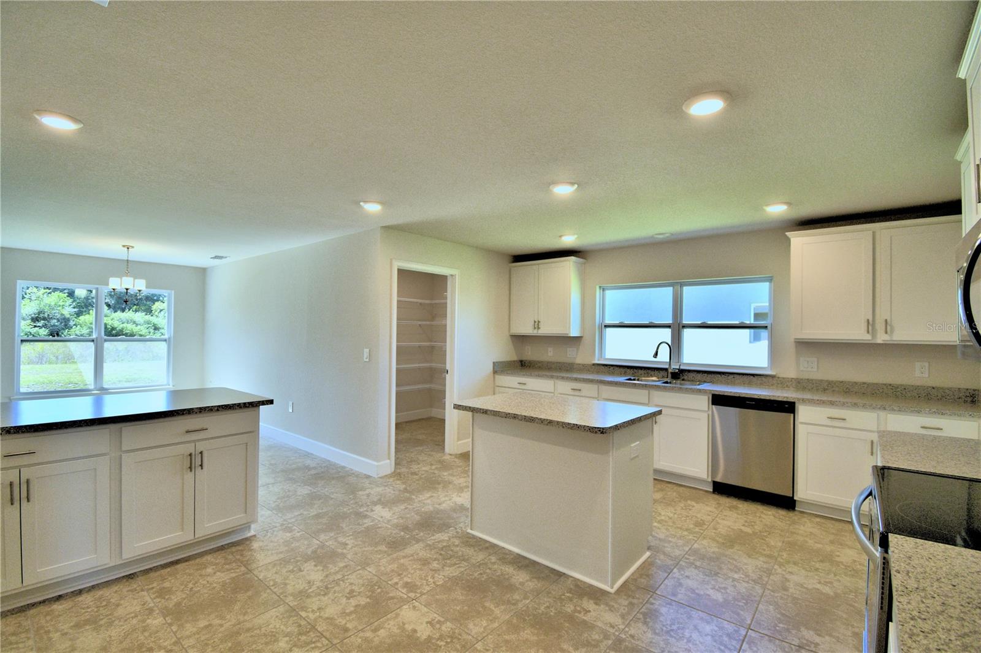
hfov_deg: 100.4
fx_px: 409
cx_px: 490
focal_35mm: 15
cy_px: 326
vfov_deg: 77.3
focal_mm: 10
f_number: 4.5
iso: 200
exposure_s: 1/125
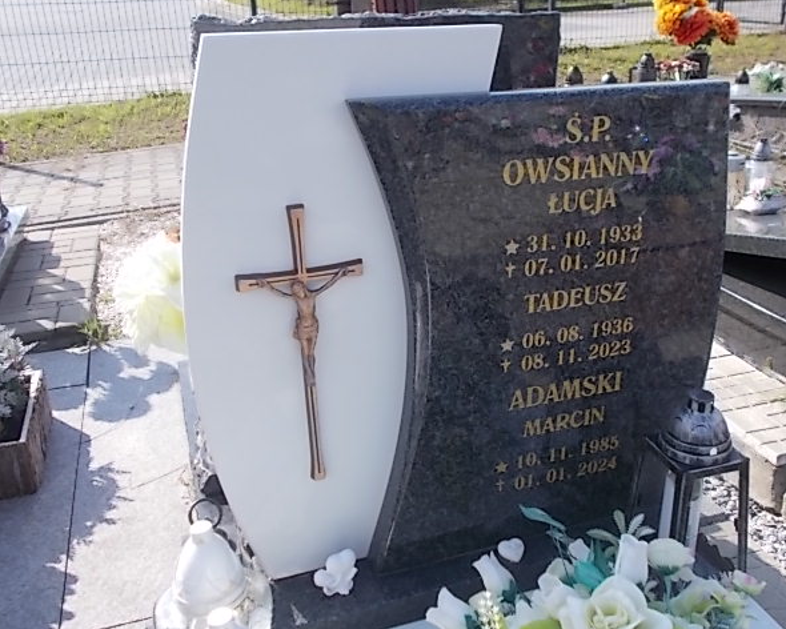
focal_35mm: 36
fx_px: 837
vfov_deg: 41.2
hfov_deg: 50.2
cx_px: 425
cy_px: 312
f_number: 3.6
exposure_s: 1/400
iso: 80
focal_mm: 6
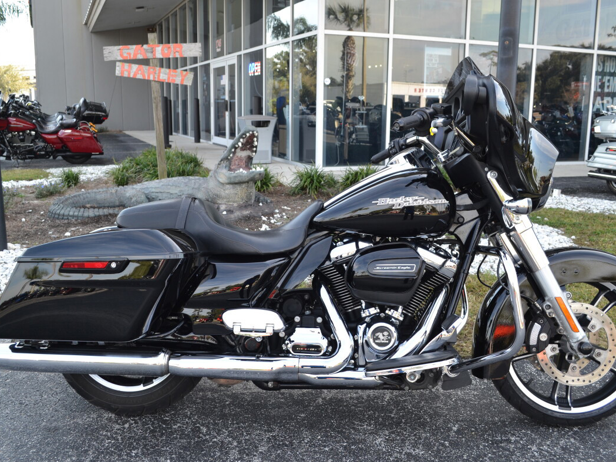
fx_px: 587
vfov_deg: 43.0
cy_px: 230
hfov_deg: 55.3
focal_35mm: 33
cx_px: 316
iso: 200
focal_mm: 20
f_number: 5.6
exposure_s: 1/125
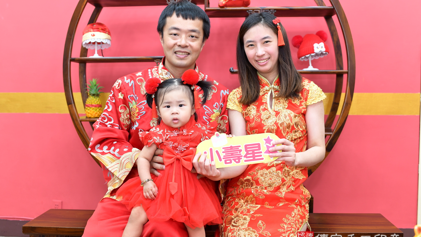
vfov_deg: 32.0
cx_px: 210
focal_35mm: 37
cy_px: 122
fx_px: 413
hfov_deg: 54.0
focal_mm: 35
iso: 800
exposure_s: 1/200
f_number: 4.5
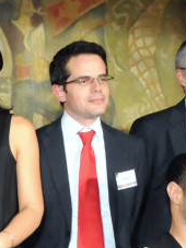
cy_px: 293
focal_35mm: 156
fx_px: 1119
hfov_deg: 9.4
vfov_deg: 12.4
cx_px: -20
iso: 1600
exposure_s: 1/125
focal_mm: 24
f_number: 2.8
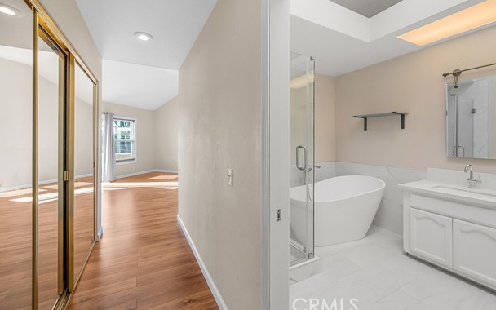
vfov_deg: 74.7
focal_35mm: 15
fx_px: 203
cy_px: 144
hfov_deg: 101.5
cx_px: 246
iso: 1000
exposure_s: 1/250
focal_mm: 14
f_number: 5
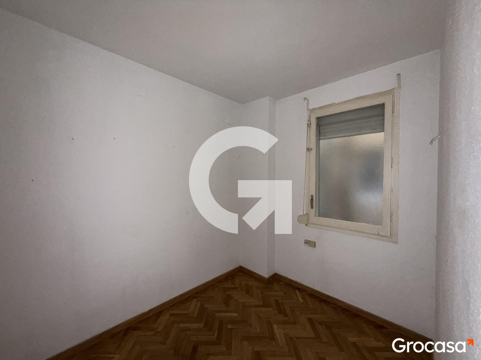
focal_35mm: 14
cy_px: 180
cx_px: 240
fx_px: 195
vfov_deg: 85.7
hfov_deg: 102.1
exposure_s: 1/33
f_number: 2.2
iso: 125
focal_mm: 2.22
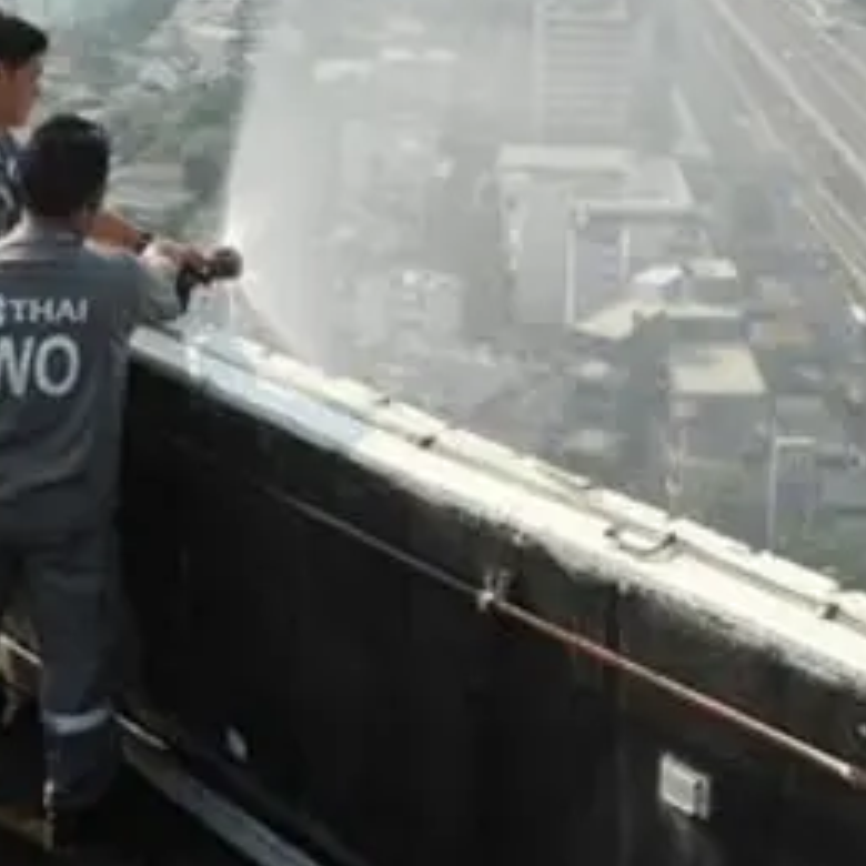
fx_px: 1443
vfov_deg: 31.5
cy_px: 57
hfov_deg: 31.4
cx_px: 823
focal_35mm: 51
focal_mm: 20
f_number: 16
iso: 200
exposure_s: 1/100
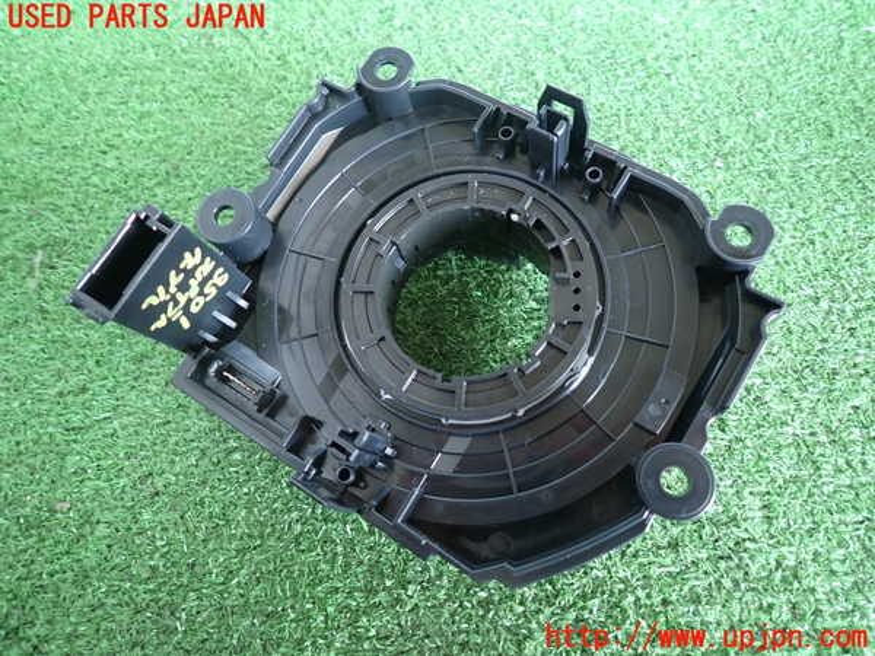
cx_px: 438
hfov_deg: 69.4
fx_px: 632
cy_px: 328
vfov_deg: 54.9
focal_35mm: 25
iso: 200
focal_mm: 4.5
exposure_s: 1/30
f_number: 2
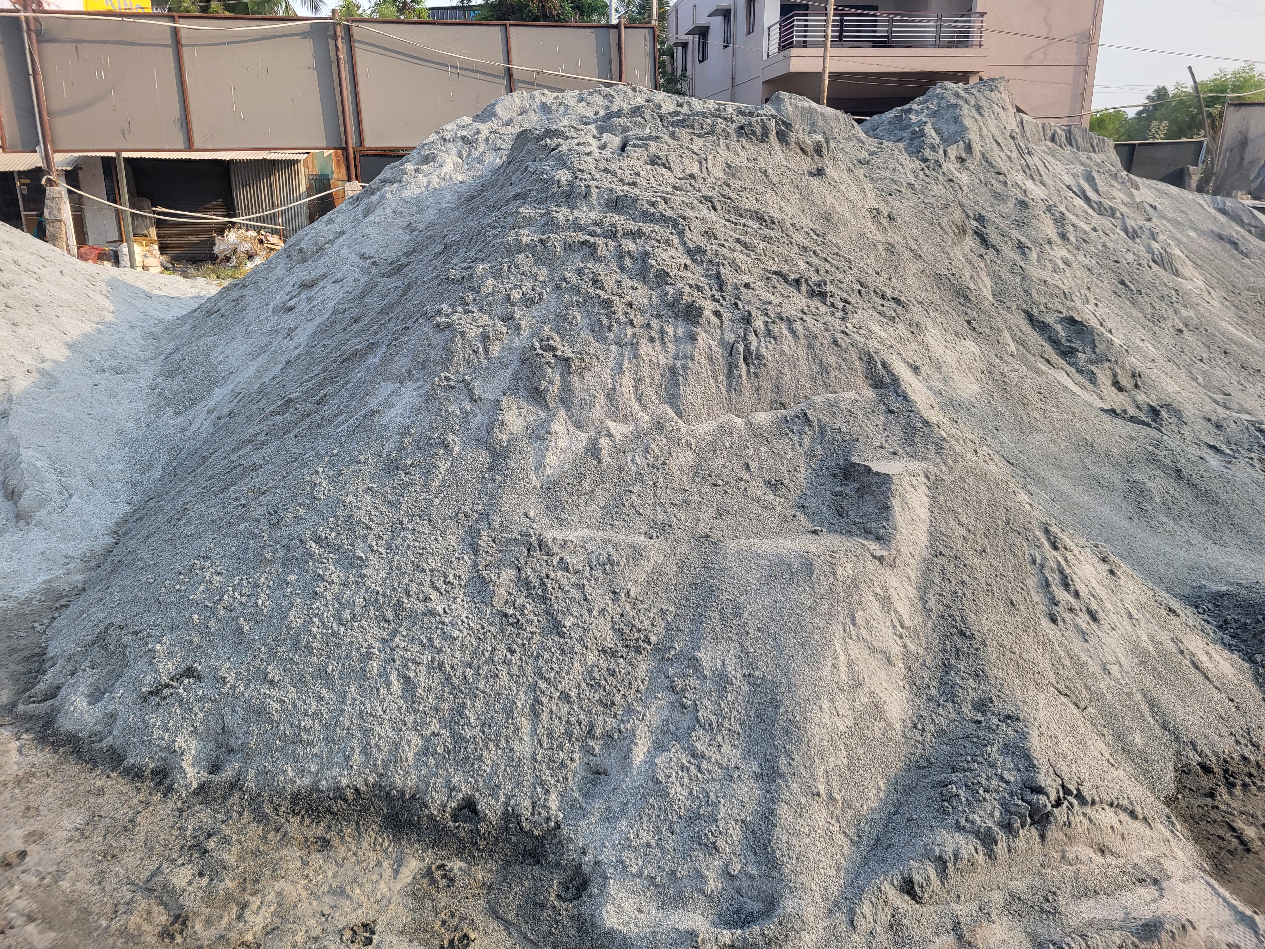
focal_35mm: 26
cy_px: 474
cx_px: 632
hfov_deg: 67.3
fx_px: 950
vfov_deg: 53.1
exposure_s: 1/503
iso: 40
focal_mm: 5.4
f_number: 1.8
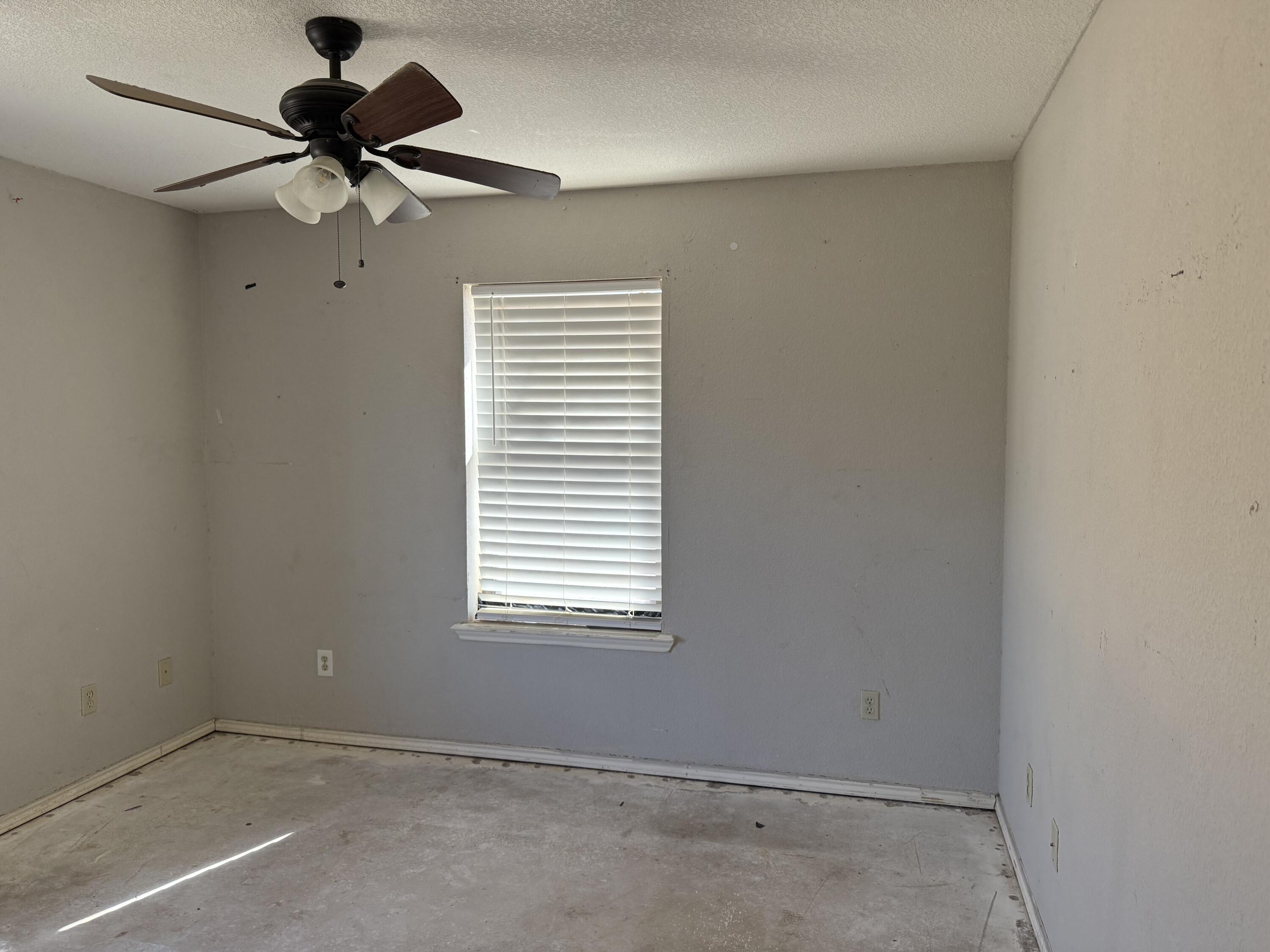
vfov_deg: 56.8
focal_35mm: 24
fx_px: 881
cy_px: 476
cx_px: 635
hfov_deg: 71.6
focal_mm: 6.76
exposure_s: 1/235
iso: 160
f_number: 1.78
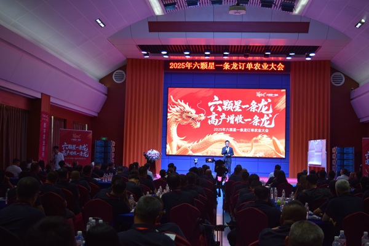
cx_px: 184
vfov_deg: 30.8
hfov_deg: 45.0
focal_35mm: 44
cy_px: 123
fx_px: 446
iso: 400
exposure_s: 1/80
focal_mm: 29
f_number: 4.5
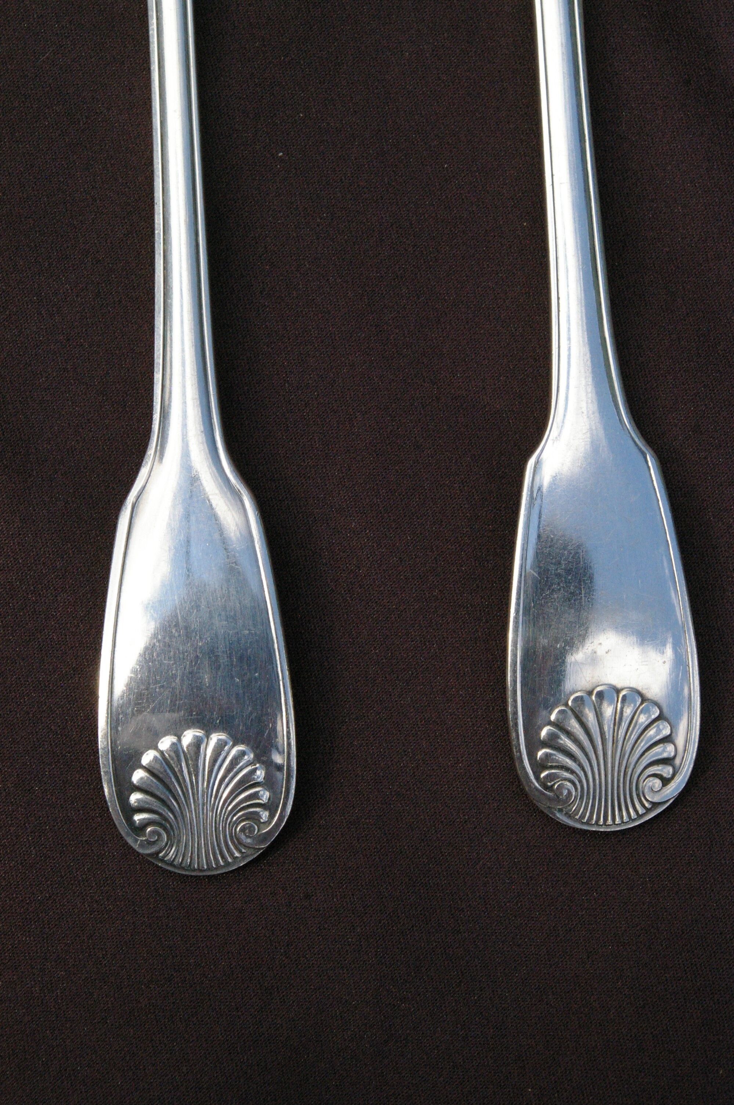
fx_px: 1195
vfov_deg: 49.6
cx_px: 367
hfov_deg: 34.1
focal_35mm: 39
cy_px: 552
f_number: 9.5
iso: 1600
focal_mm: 26
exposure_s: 1/750
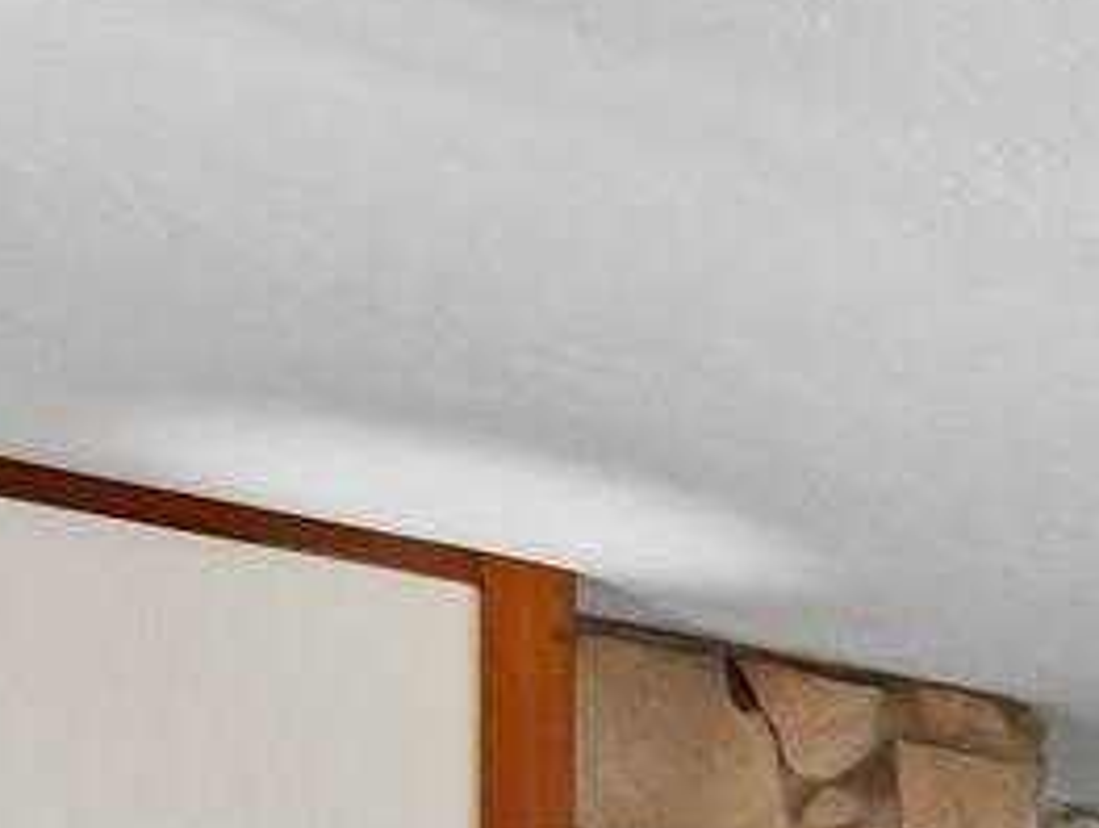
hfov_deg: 11.9
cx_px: 3205
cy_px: 1510
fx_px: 2702
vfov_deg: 15.0
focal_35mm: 85
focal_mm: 7
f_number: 11
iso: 400
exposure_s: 1/1.67
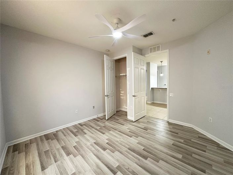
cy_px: 88
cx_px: 116
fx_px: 94
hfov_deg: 102.1
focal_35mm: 14
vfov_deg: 85.6
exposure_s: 1/60
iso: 250
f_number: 2.2
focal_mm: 2.22
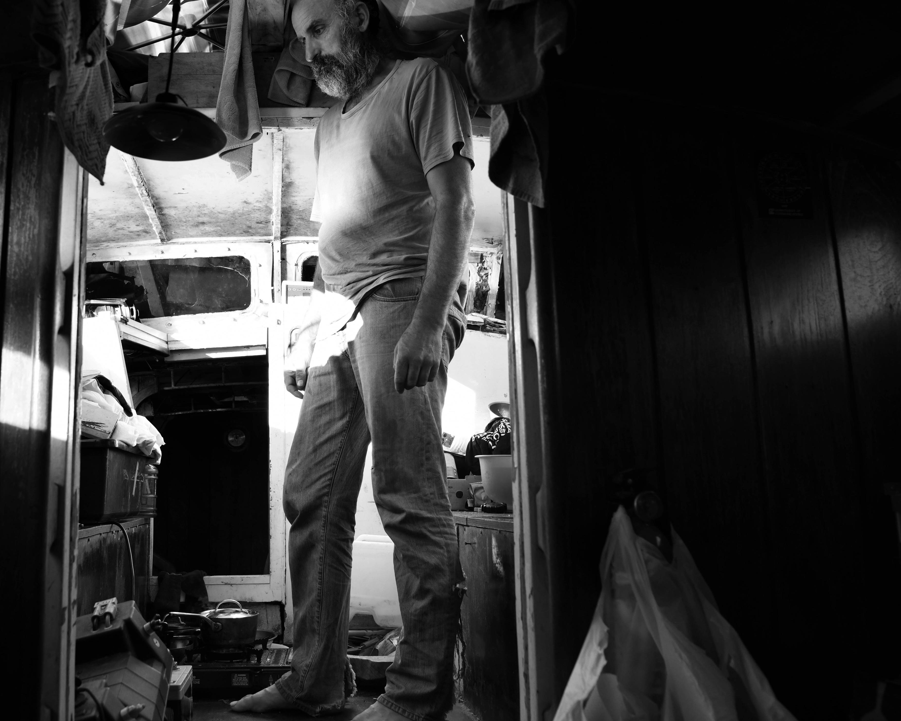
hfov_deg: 54.9
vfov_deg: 45.8
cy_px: 345
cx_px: 325
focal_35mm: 32
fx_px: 853
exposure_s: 1/100
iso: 400
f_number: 5.6
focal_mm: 24
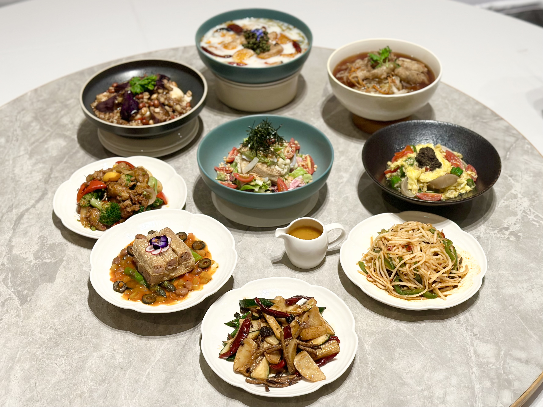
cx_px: 272
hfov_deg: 39.7
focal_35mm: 48
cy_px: 204
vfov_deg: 30.3
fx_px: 753
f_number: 1.78
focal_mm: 6.86
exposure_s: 1/161
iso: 100
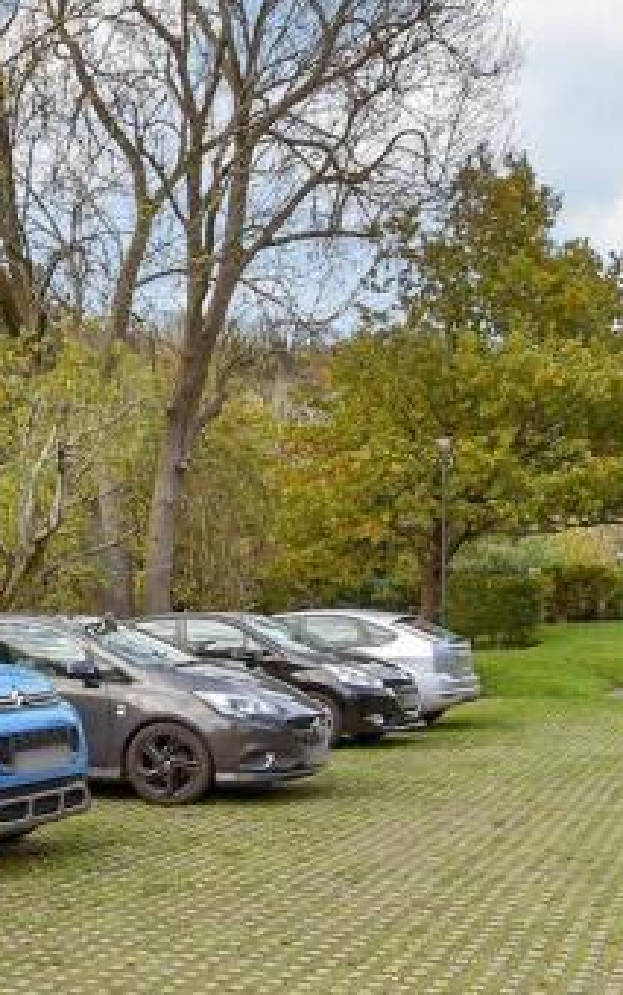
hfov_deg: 25.6
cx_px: -88
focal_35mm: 46
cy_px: 557
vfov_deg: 43.4
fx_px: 1248
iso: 160
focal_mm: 10
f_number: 8
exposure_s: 1/80
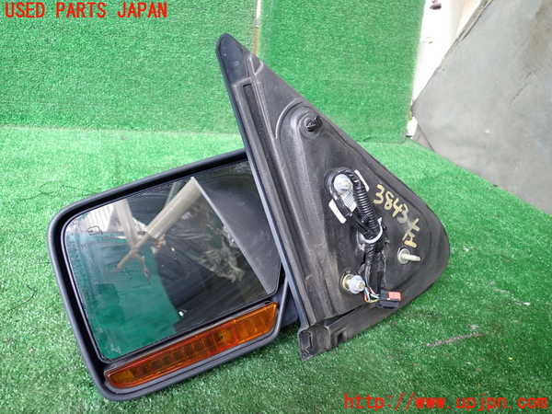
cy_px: 207
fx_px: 478
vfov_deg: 46.8
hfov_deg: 60.0
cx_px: 276
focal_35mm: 30
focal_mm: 5.4
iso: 200
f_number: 2.3
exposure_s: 1/30
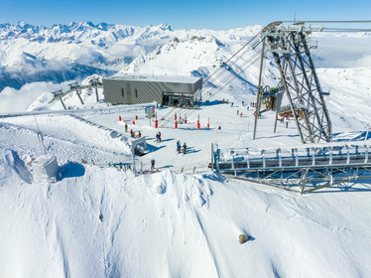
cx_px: 186
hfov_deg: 71.6
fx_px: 257
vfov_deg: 56.8
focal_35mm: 24
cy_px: 139
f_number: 11
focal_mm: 12.3
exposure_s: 1/320
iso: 100
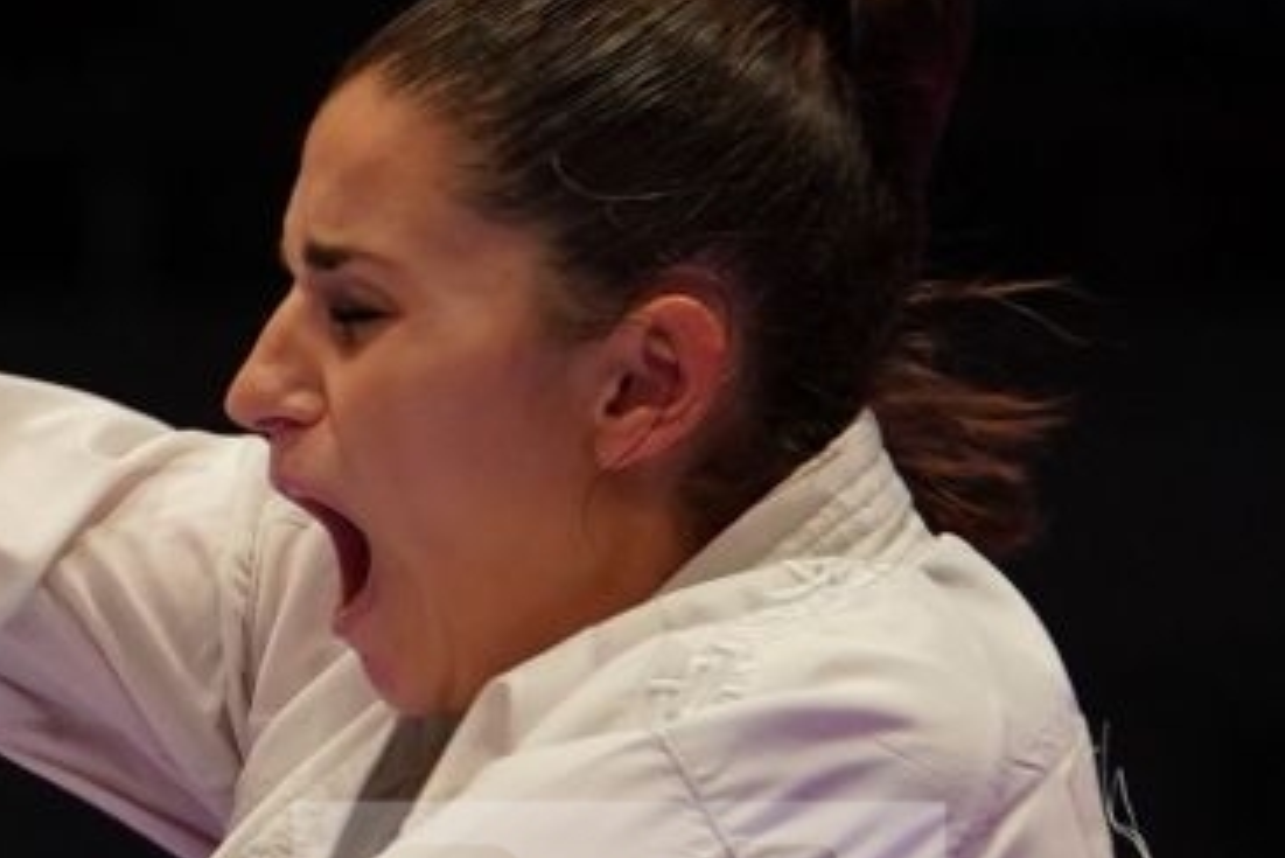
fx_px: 33279
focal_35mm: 932
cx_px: -567
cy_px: 1121
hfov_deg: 2.2
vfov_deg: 1.5
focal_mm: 127
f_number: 2.8
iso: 1250
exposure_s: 1/1000
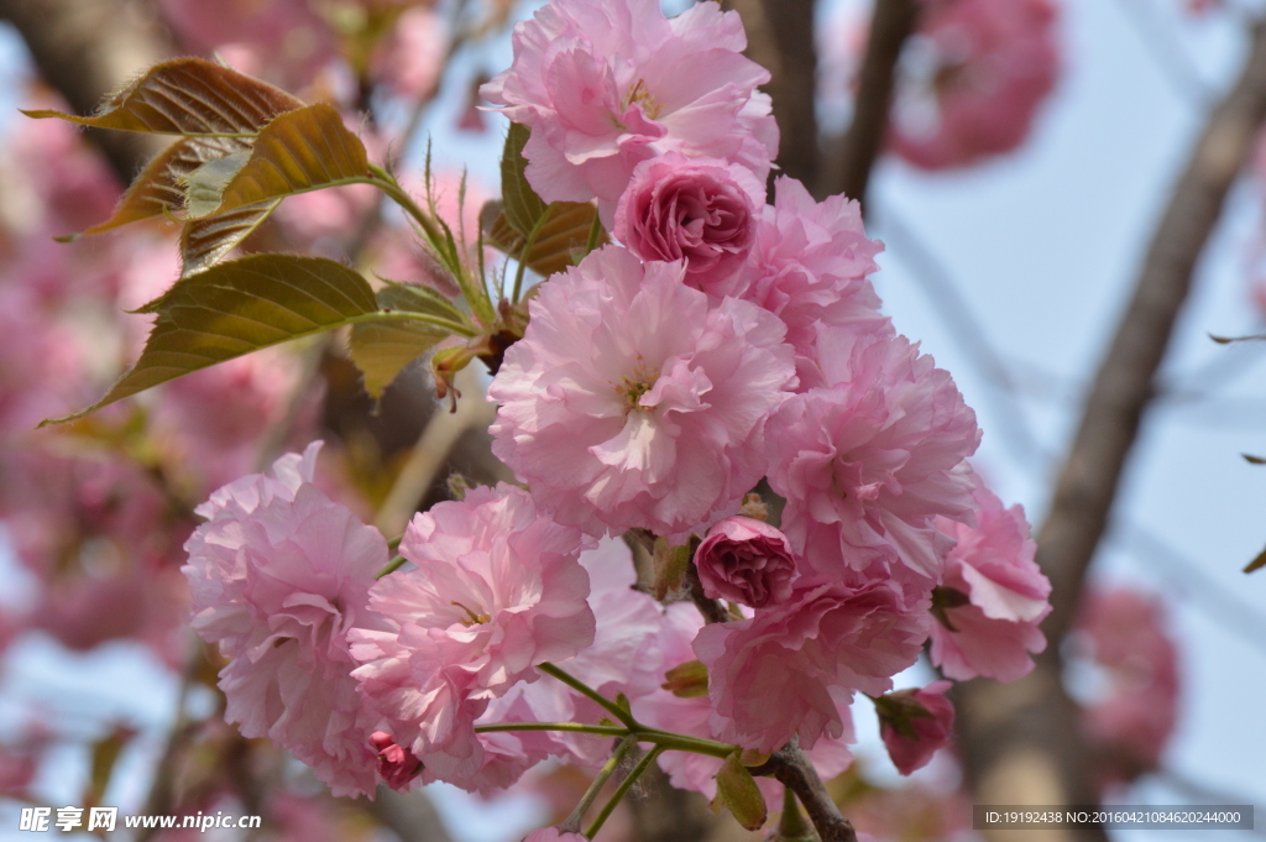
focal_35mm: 232
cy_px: 421
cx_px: 633
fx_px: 8169
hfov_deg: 8.9
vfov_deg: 5.9
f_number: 16
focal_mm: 155
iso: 640
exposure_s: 1/250
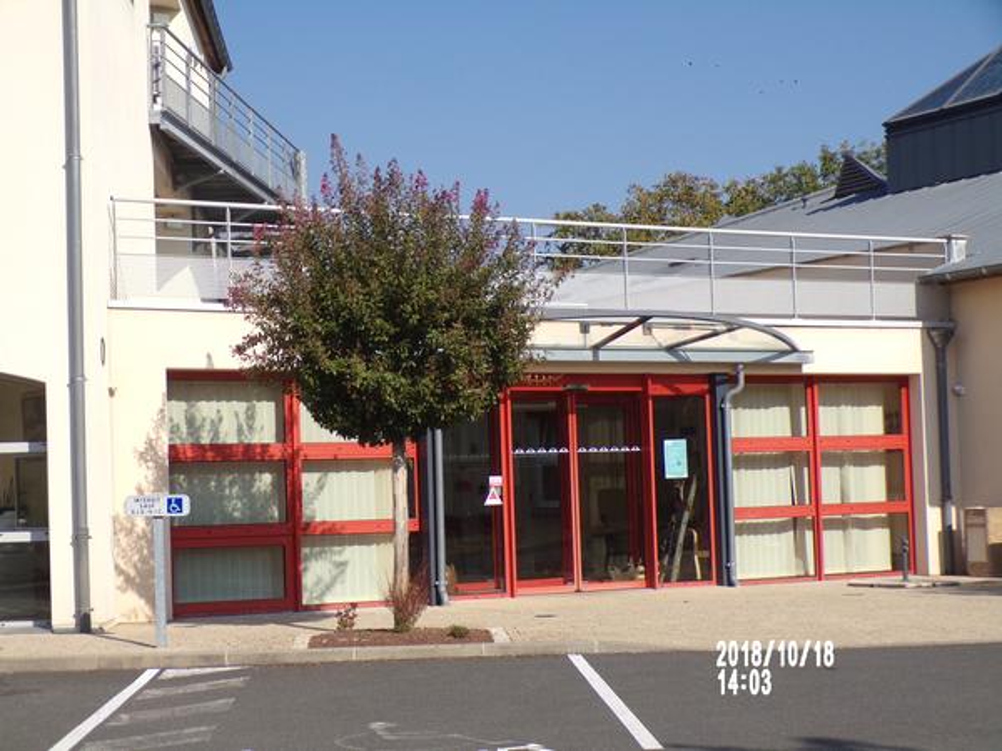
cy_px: 376
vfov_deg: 22.6
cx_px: 501
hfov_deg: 29.8
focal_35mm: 65
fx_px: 1881
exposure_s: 1/900
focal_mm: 11.6
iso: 80
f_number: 4.1
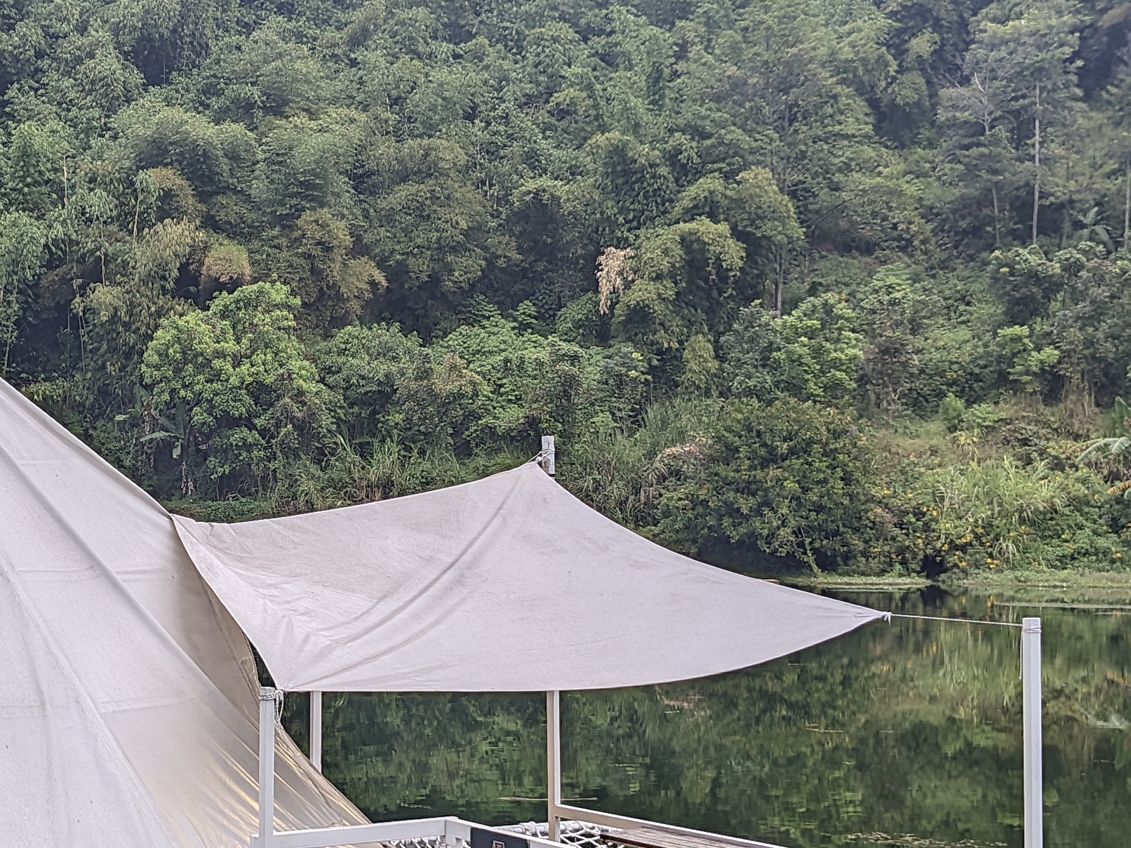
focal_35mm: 61
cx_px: 234
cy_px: 494
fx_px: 1993
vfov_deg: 24.0
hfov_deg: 30.9
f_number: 1.88
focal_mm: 5.59
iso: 45
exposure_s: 1/305
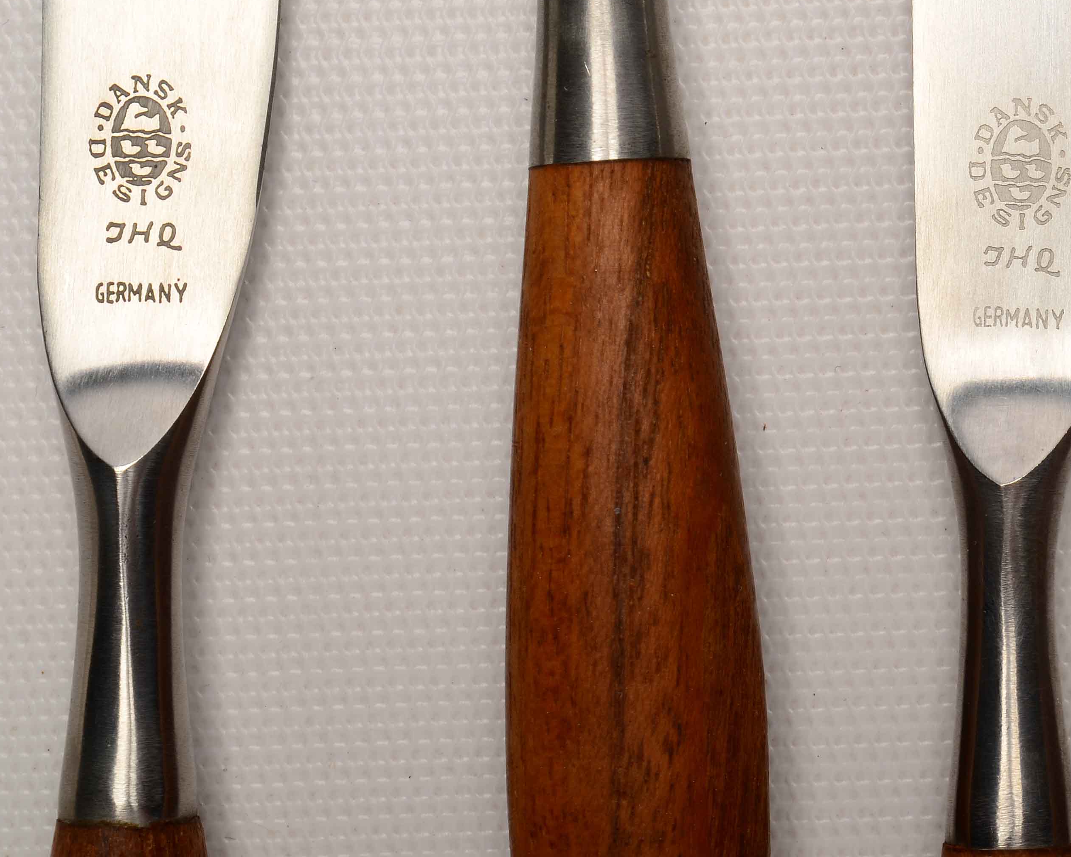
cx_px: 1036
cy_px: 198
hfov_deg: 12.6
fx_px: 4784
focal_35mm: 151
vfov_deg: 10.2
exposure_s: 1/160
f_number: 18
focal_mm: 55
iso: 100
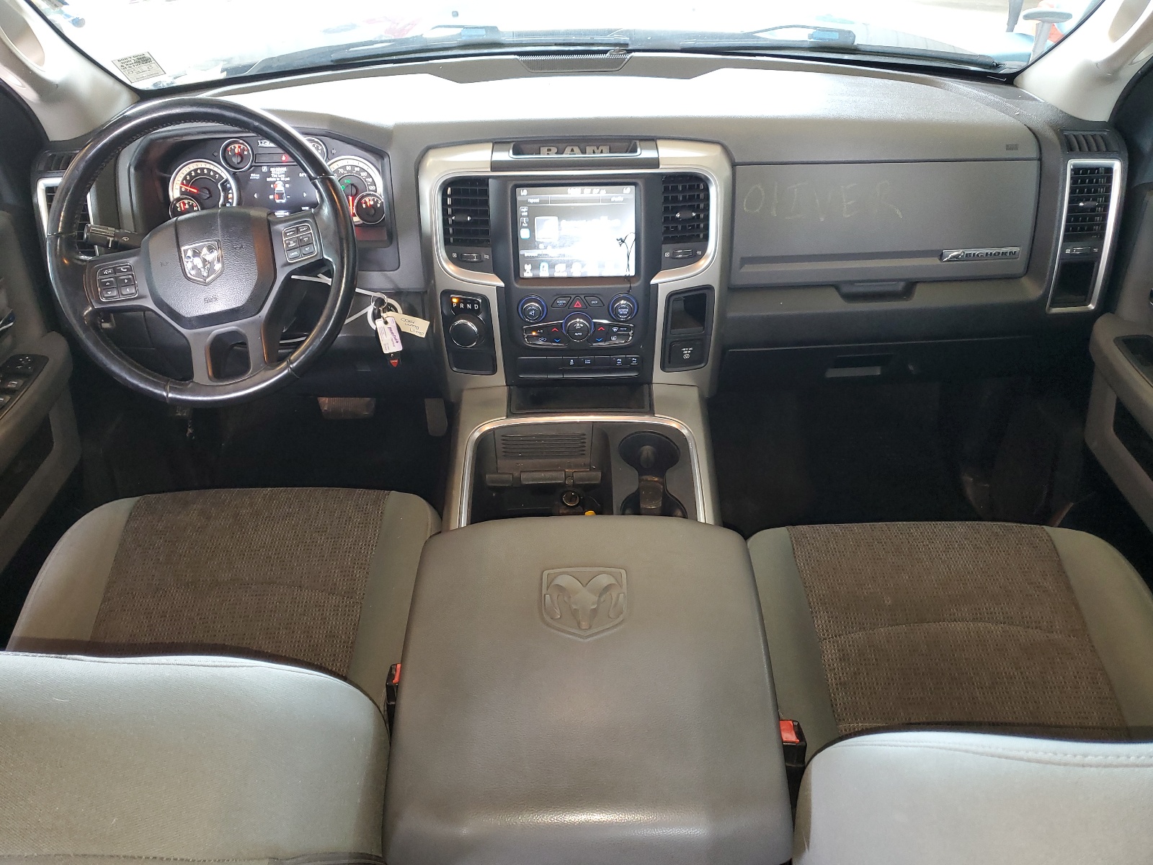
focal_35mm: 26
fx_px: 866
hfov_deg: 67.3
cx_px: 576
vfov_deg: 53.1
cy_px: 432
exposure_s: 1/24
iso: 125
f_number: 1.5
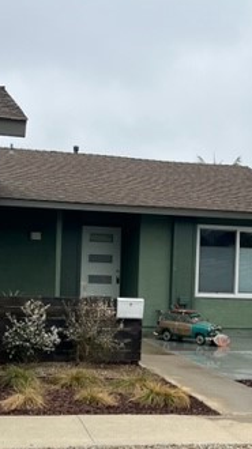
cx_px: 131
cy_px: 267
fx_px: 655
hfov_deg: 21.8
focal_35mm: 55
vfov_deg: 37.7
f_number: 1.5
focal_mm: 5.7
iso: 50
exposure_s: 1/4274
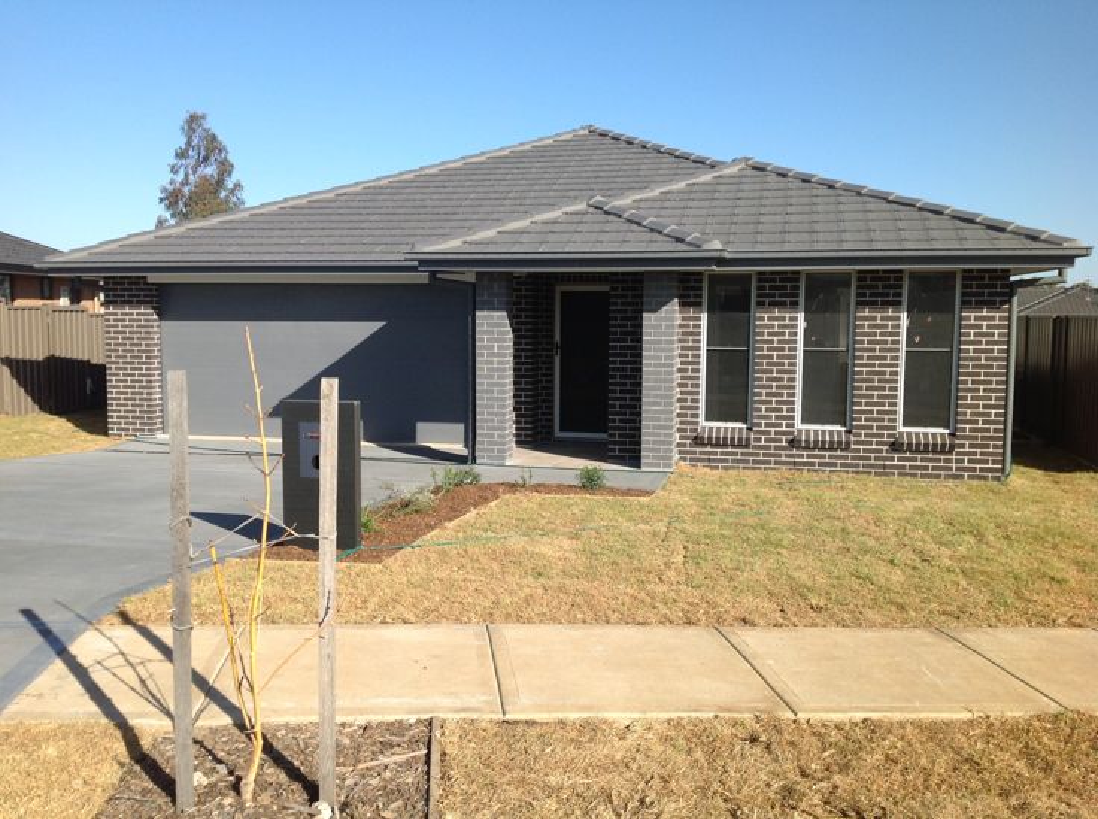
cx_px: 549
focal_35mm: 35
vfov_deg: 40.6
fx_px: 1108
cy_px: 410
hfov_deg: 52.7
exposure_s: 1/1439
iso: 50
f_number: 2.4
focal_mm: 4.28
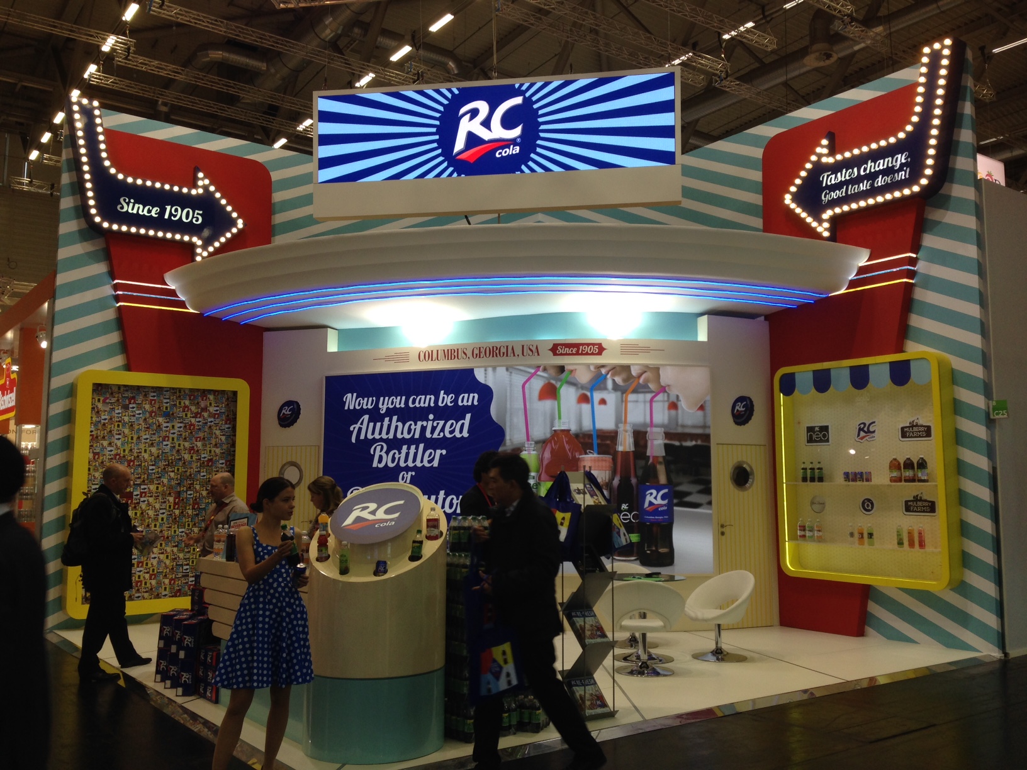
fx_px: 979
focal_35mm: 33
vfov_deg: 42.9
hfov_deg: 55.4
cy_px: 385
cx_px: 514
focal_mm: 4.12
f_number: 2.4
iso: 50
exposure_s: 1/60
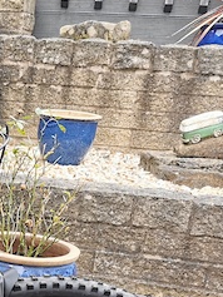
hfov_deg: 14.2
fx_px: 781
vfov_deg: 20.6
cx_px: -188
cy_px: 317
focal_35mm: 91
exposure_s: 1/100
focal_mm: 5.56
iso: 80
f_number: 1.6
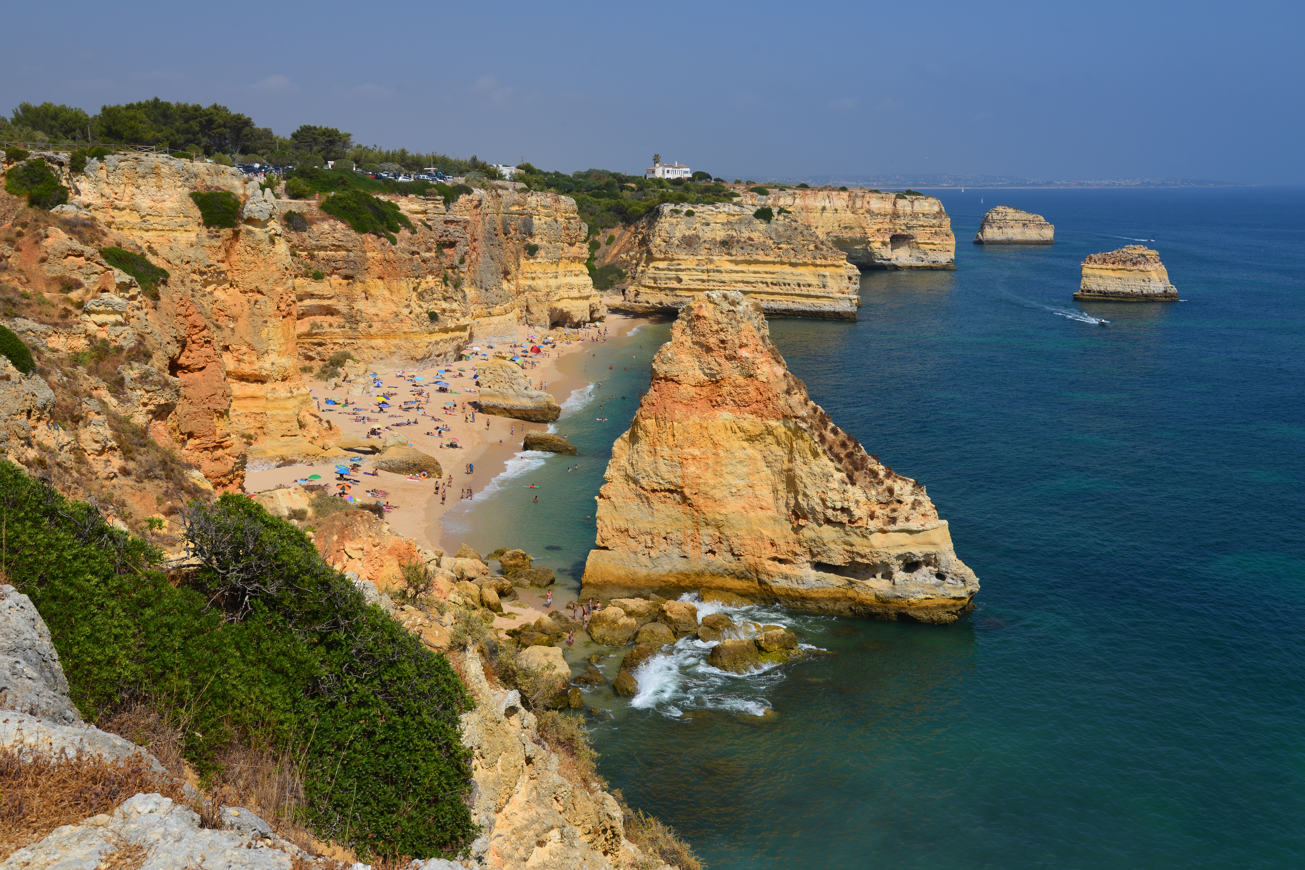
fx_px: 1305
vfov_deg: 36.9
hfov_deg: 53.1
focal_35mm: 36
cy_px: 444
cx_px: 660
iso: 125
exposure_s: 1/250
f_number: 10
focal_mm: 35
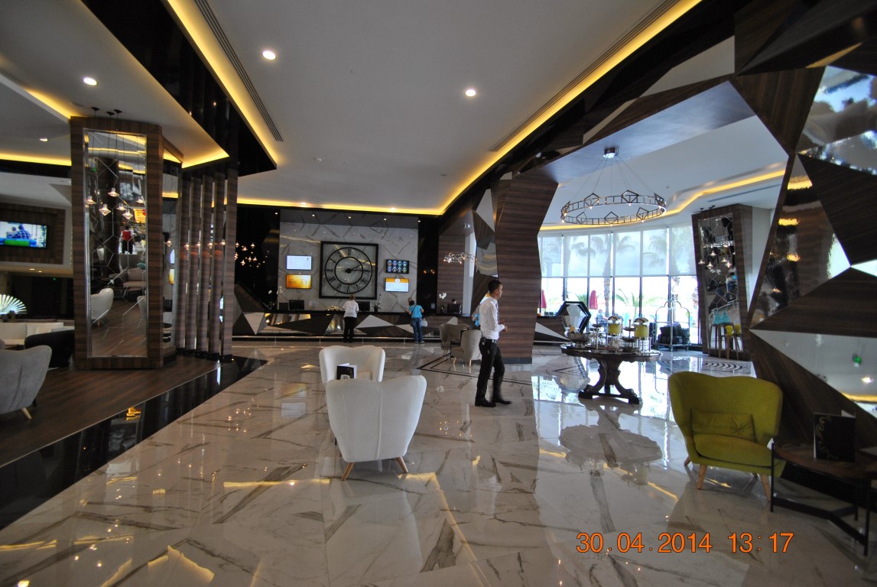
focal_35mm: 15
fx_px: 366
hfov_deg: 100.3
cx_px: 438
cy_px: 294
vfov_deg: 77.5
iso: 200
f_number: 4
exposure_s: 1/60
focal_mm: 10
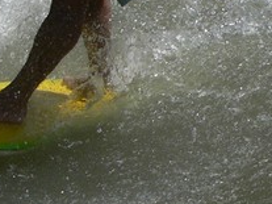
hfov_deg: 4.4
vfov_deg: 3.3
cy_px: -161
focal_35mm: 452
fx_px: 3550
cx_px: 109
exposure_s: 1/1000
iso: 80
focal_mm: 17.3
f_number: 5.2
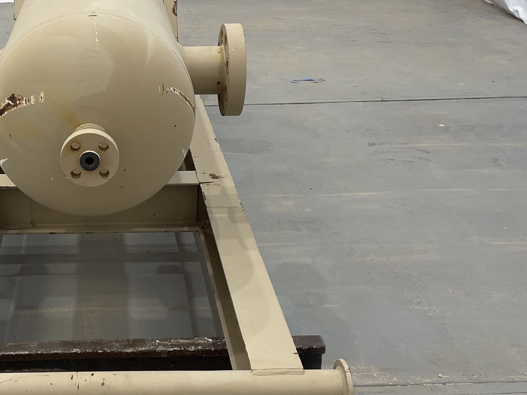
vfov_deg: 26.1
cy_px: 172
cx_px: 102
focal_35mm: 56
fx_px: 853
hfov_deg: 33.3
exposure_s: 1/120
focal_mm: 4.2
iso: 40
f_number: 1.6
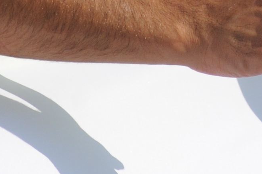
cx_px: 299
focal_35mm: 1235
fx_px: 8983
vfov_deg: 1.1
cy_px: -342
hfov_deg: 1.7
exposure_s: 1/8000
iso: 1000
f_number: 5.6
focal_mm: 190
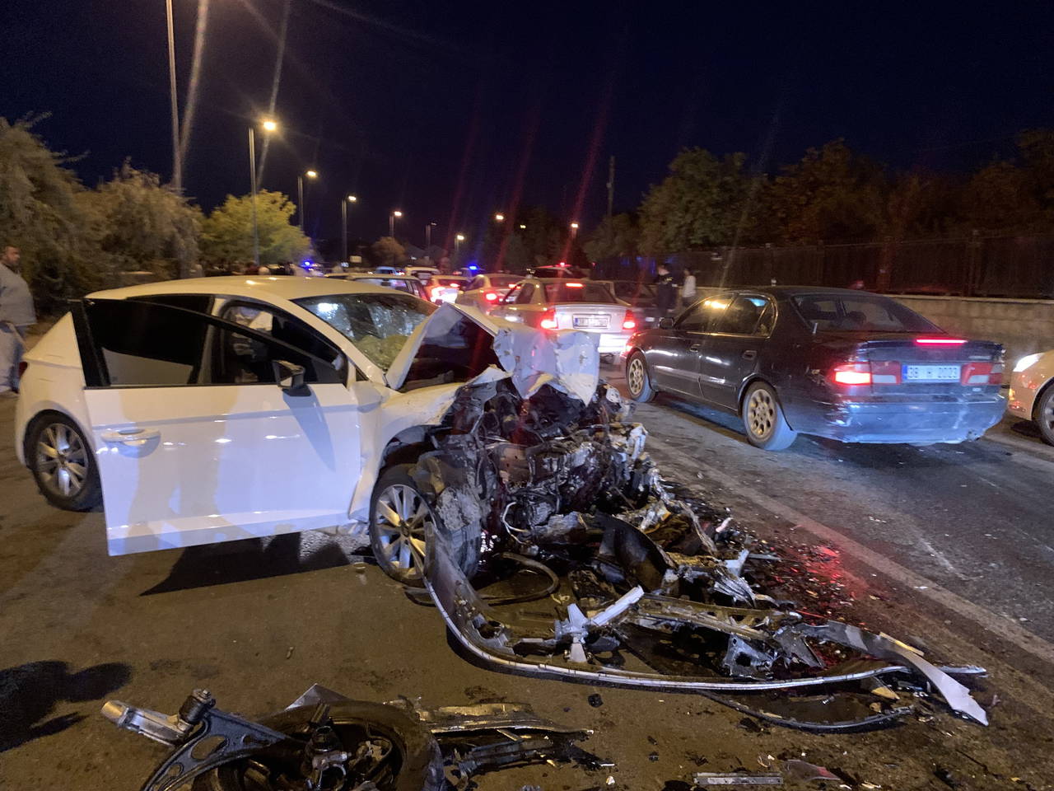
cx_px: 527
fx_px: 792
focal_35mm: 26
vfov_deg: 53.1
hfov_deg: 67.3
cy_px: 396
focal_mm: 4.25
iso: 640
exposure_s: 1/20
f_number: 1.8
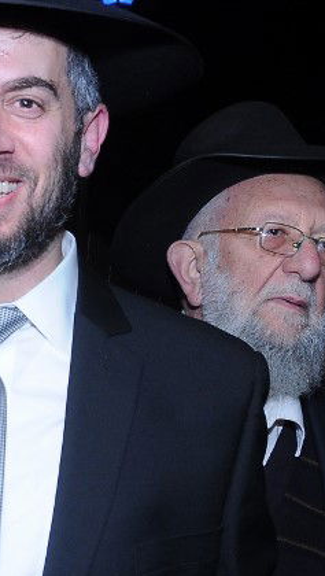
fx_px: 1314
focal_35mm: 86
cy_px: 374
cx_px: -176
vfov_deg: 24.6
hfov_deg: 13.2
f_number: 6.3
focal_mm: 18
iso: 400
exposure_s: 1/160
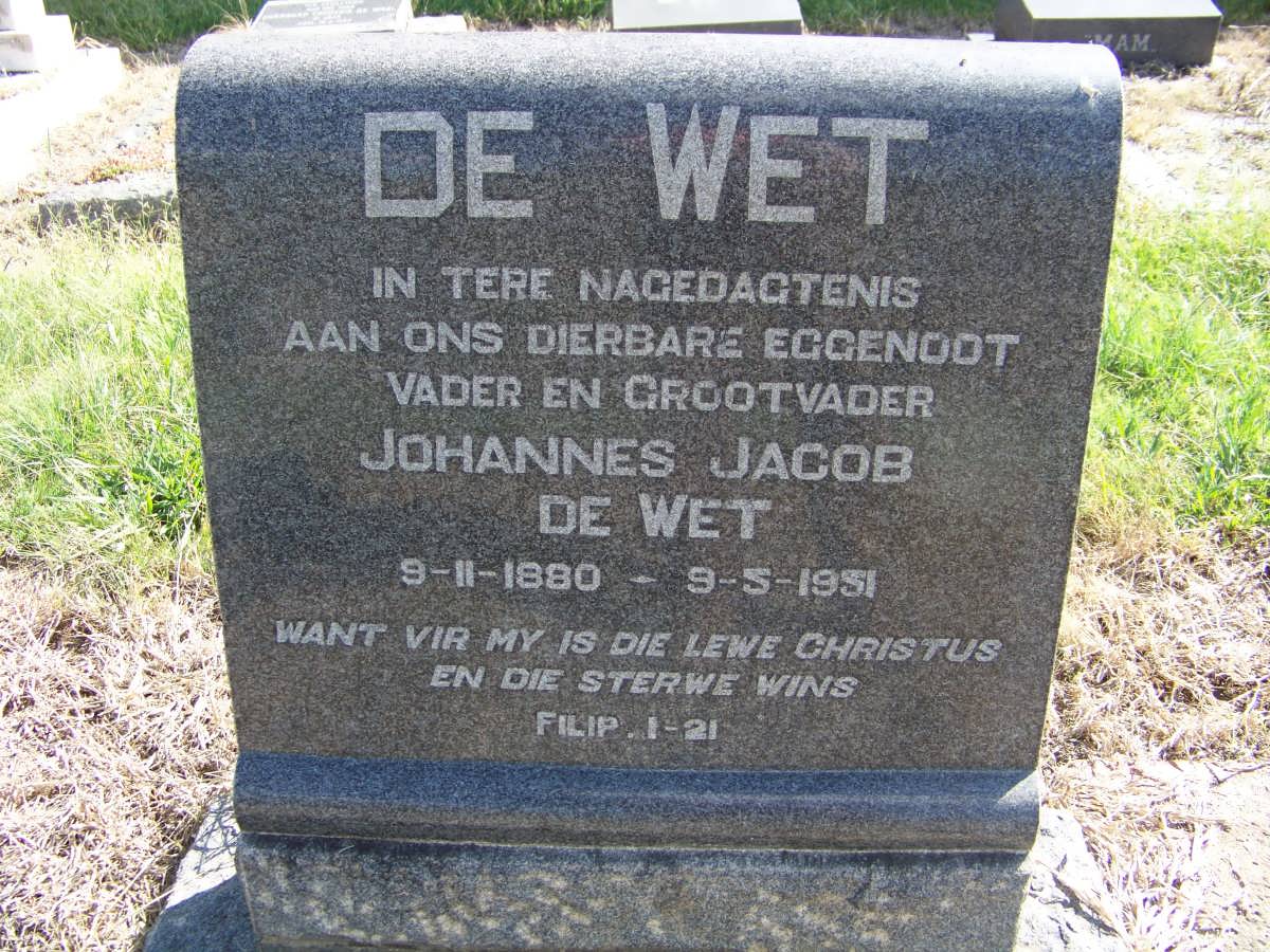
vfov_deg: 39.7
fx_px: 1321
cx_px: 635
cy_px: 476
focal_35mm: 36
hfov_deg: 51.4
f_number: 2.8
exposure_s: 1/200
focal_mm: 5.85
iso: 64
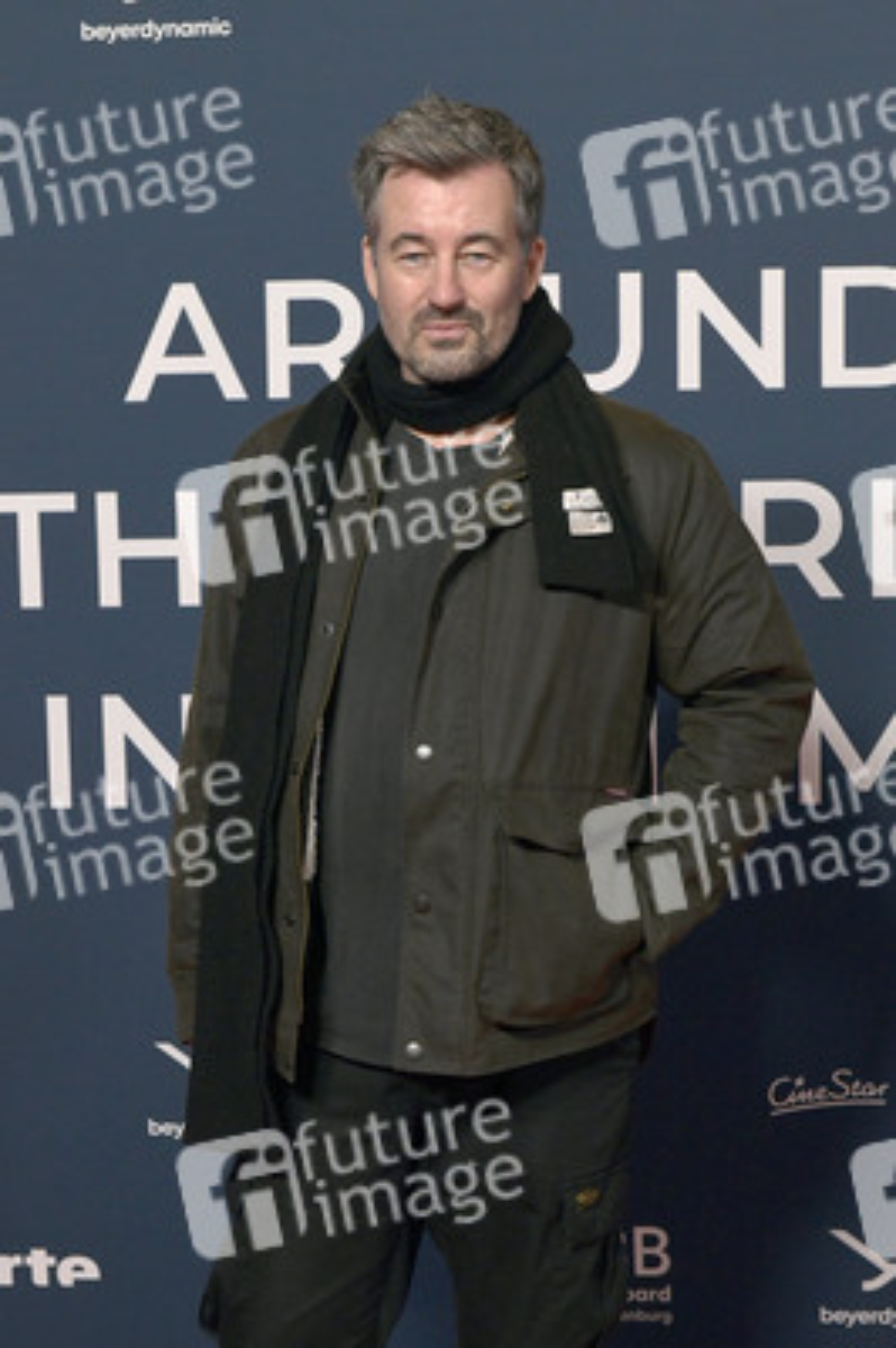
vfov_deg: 30.5
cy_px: 674
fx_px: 2468
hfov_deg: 20.6
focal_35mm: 66
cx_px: 448
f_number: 10
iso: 1600
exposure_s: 1/200
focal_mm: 66
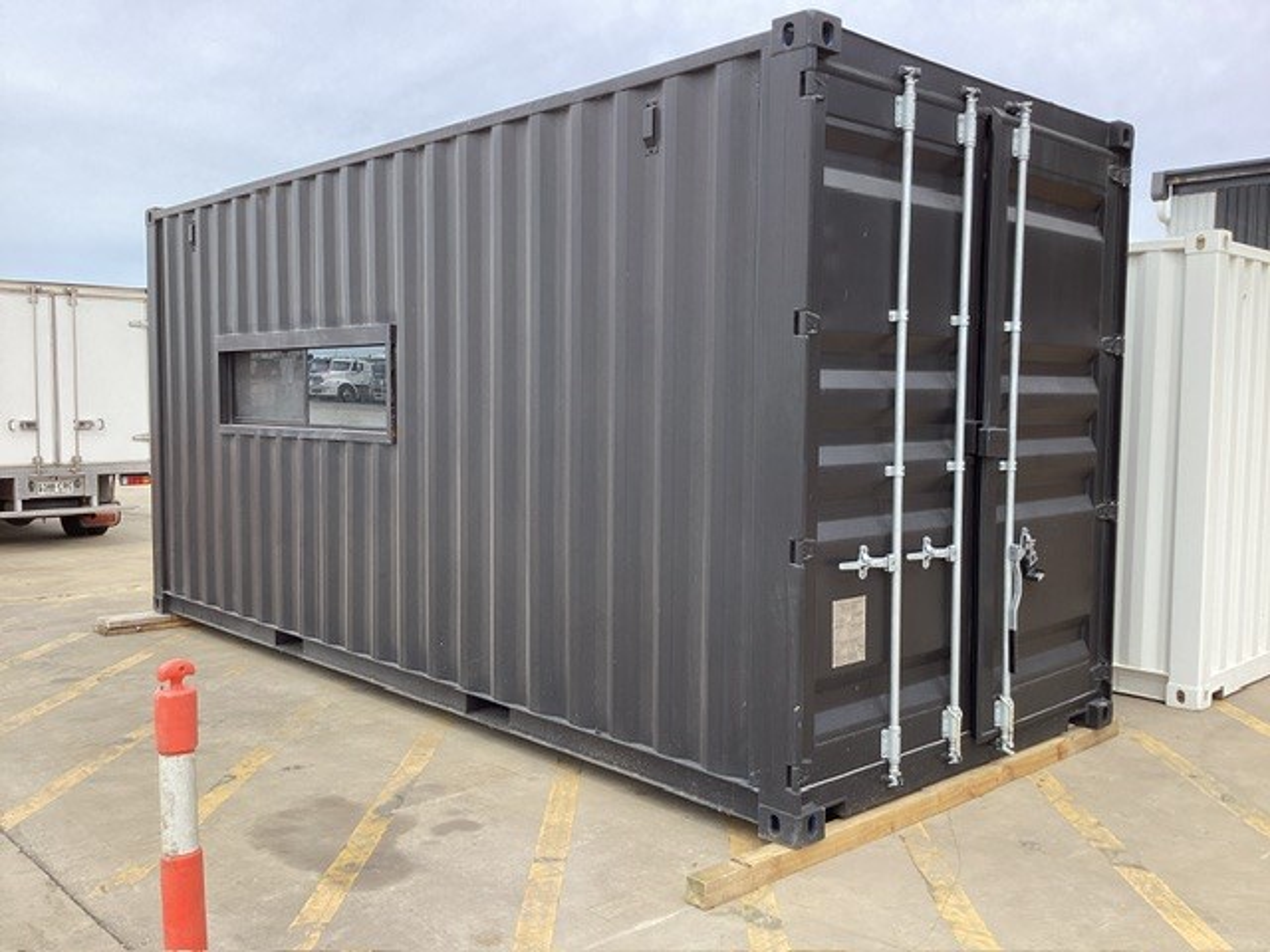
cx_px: 635
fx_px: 1137
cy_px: 476
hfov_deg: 58.4
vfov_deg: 45.4
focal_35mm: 31
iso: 25
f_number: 2.4
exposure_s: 1/500
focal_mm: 3.3
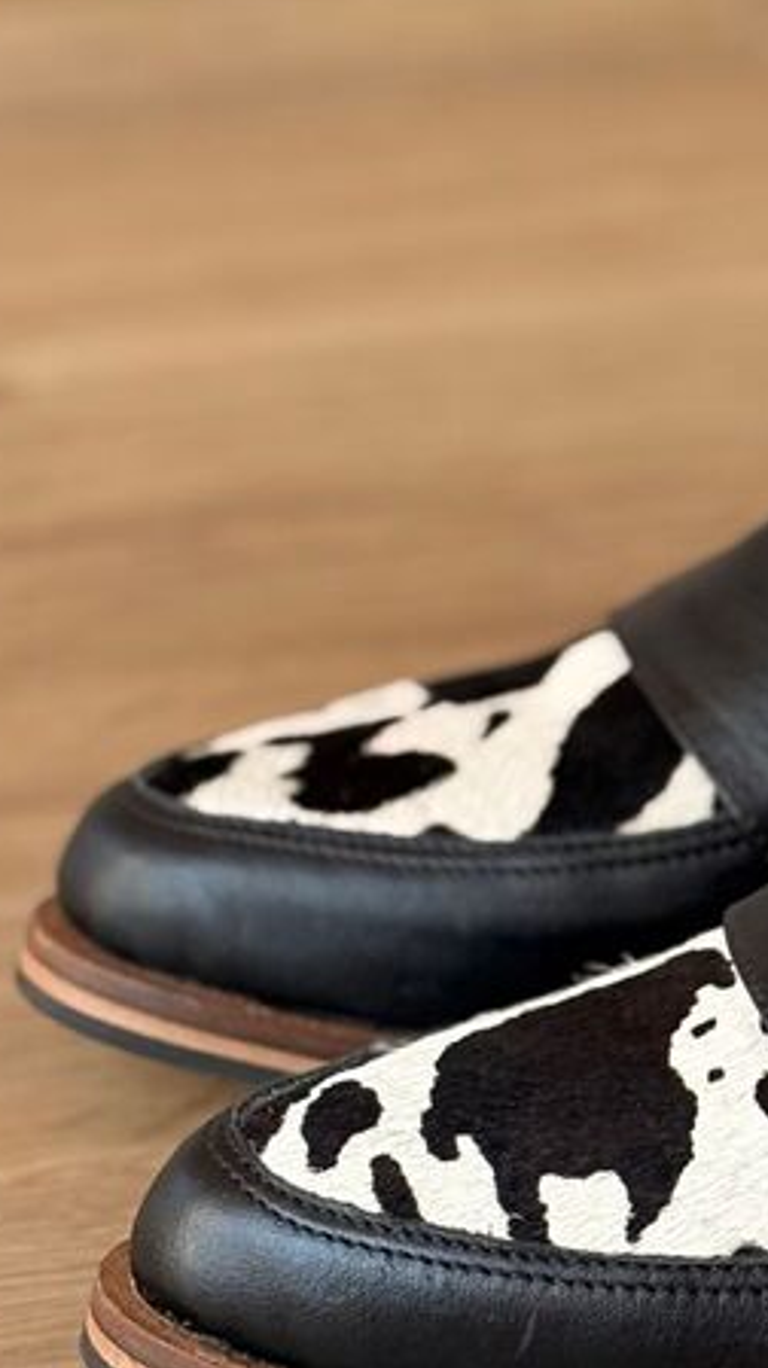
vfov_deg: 14.0
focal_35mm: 154
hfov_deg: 7.7
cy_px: 695
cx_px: 1105
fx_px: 5585
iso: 64
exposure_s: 1/100
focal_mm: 5.96
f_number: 1.6
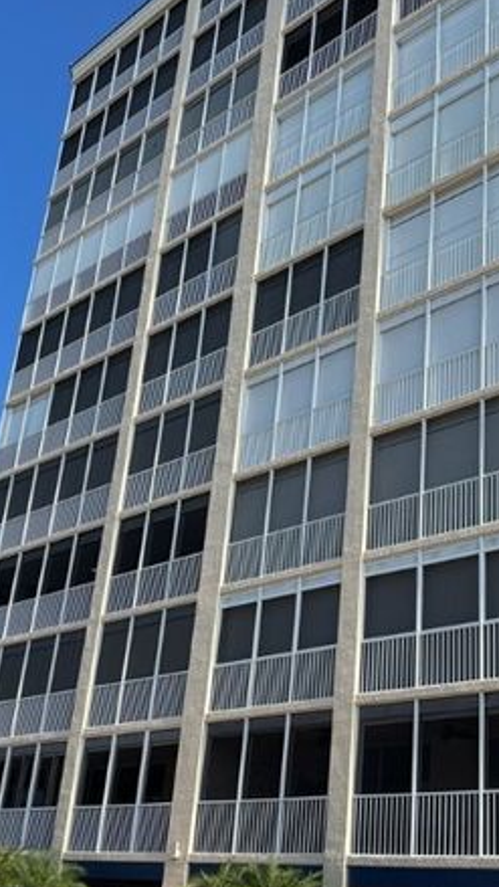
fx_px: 1011
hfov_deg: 27.5
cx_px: 335
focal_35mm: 43
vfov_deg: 47.3
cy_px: 492
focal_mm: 5.96
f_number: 1.6
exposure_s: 1/2857
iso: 50
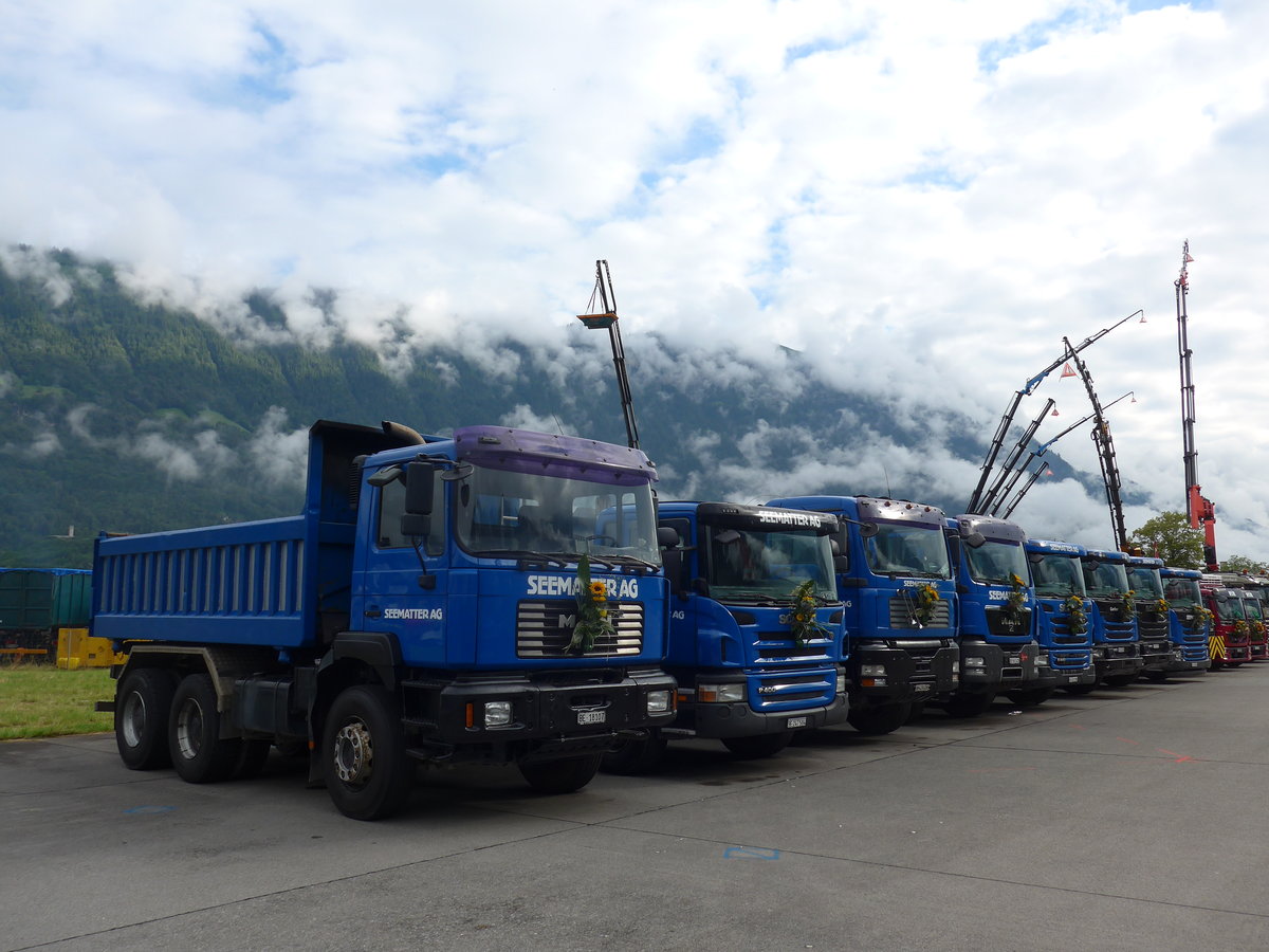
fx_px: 1063
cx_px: 634
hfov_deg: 61.7
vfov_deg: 48.2
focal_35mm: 29
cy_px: 476
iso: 80
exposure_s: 1/800
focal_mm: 6
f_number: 2.8
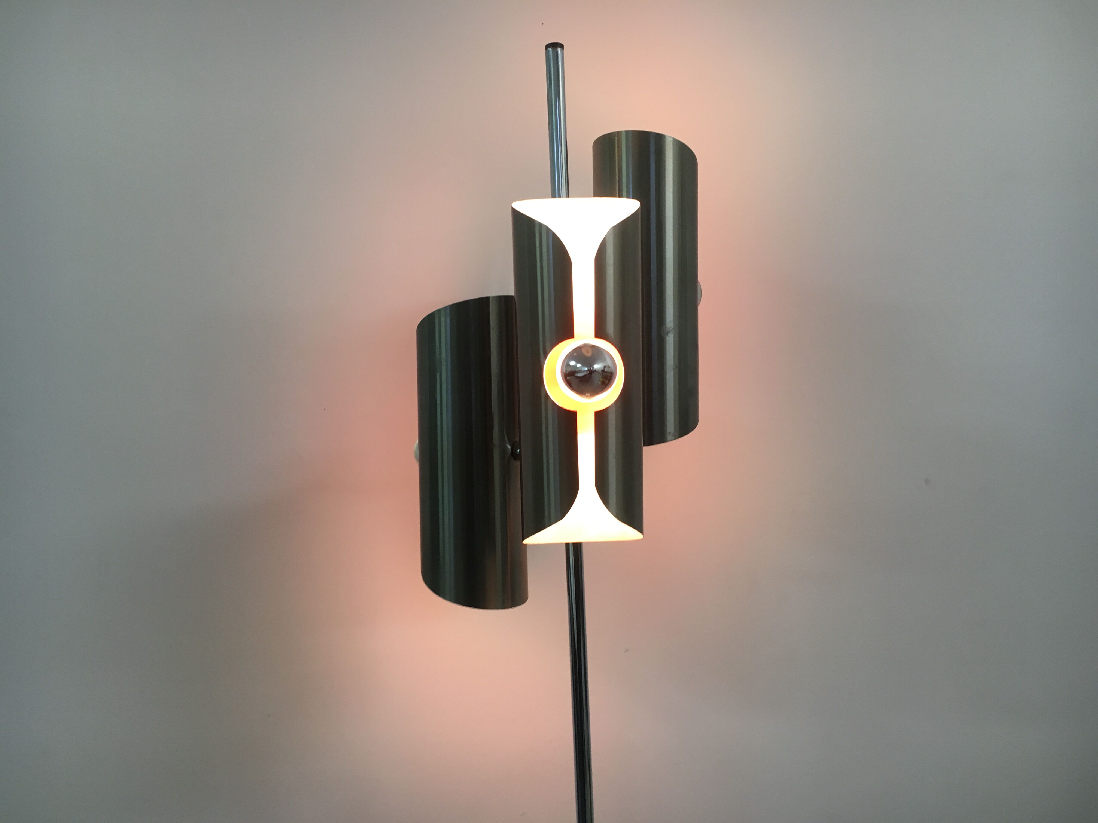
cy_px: 412
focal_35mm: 29
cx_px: 549
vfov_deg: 48.2
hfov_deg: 61.7
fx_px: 920
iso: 64
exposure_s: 1/33
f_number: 2.2
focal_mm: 4.15
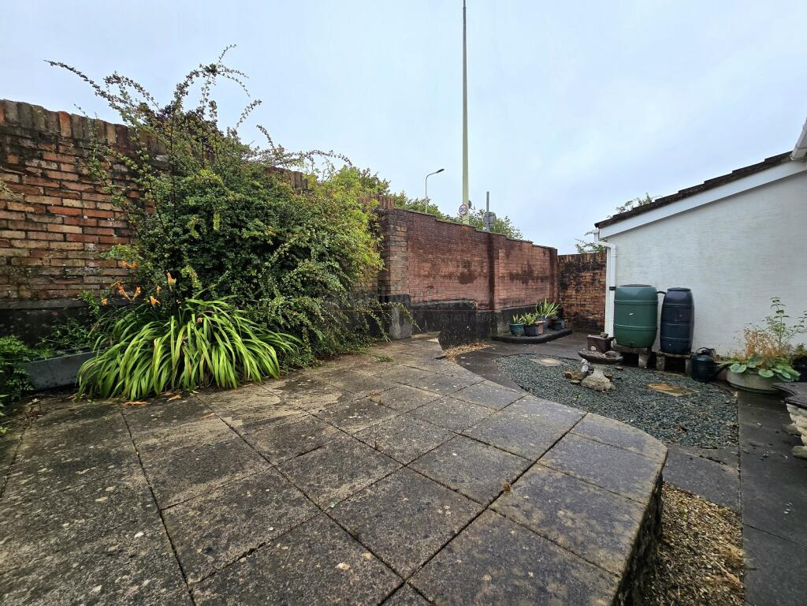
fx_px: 303
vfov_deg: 89.9
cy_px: 303
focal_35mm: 13
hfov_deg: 106.2
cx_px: 404
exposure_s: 1/1000
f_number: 2.2
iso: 50
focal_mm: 2.2
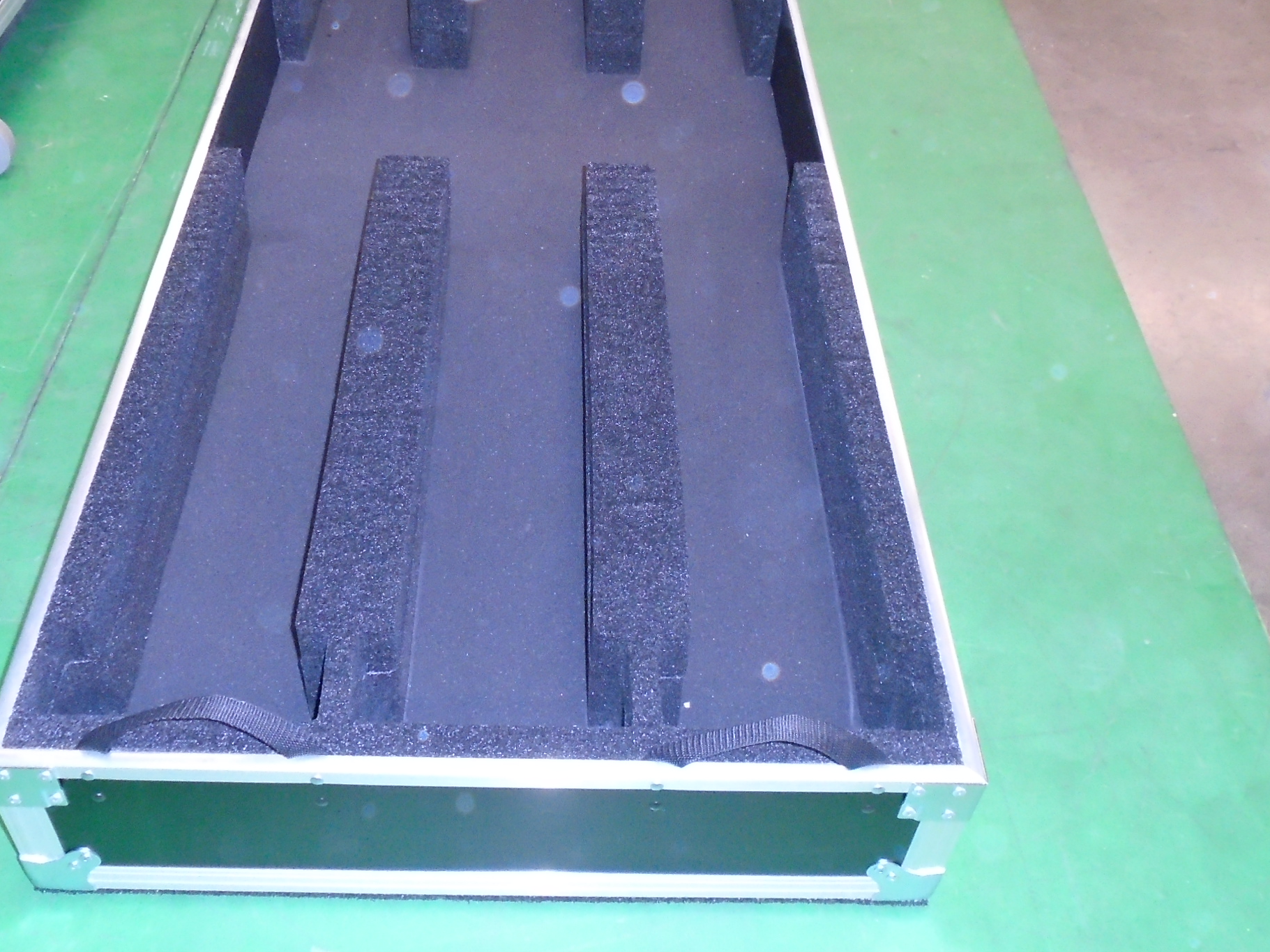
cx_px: 602
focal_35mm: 37
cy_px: 345
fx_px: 1358
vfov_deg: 38.4
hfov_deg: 50.1
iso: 400
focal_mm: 4.6
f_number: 3.2
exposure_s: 1/30
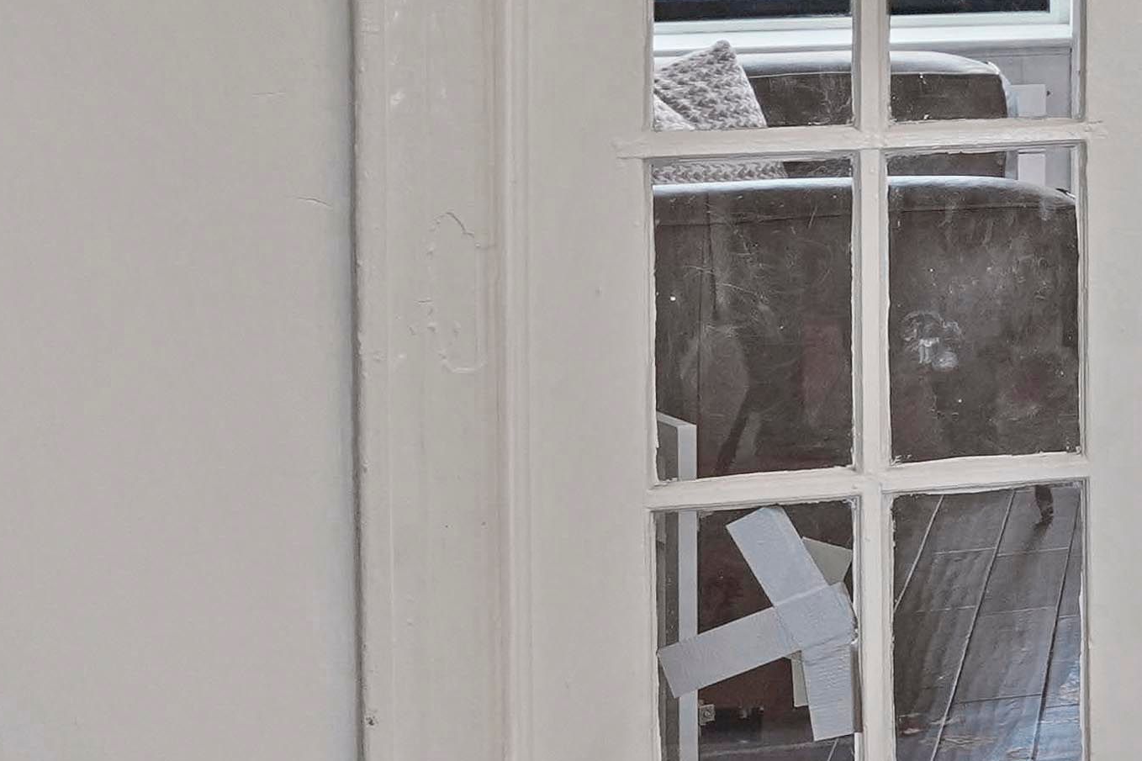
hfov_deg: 13.2
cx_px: 2816
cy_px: -284
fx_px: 3552
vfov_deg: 11.8
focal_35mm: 112
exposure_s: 1/1.67
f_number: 8
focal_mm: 16
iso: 500
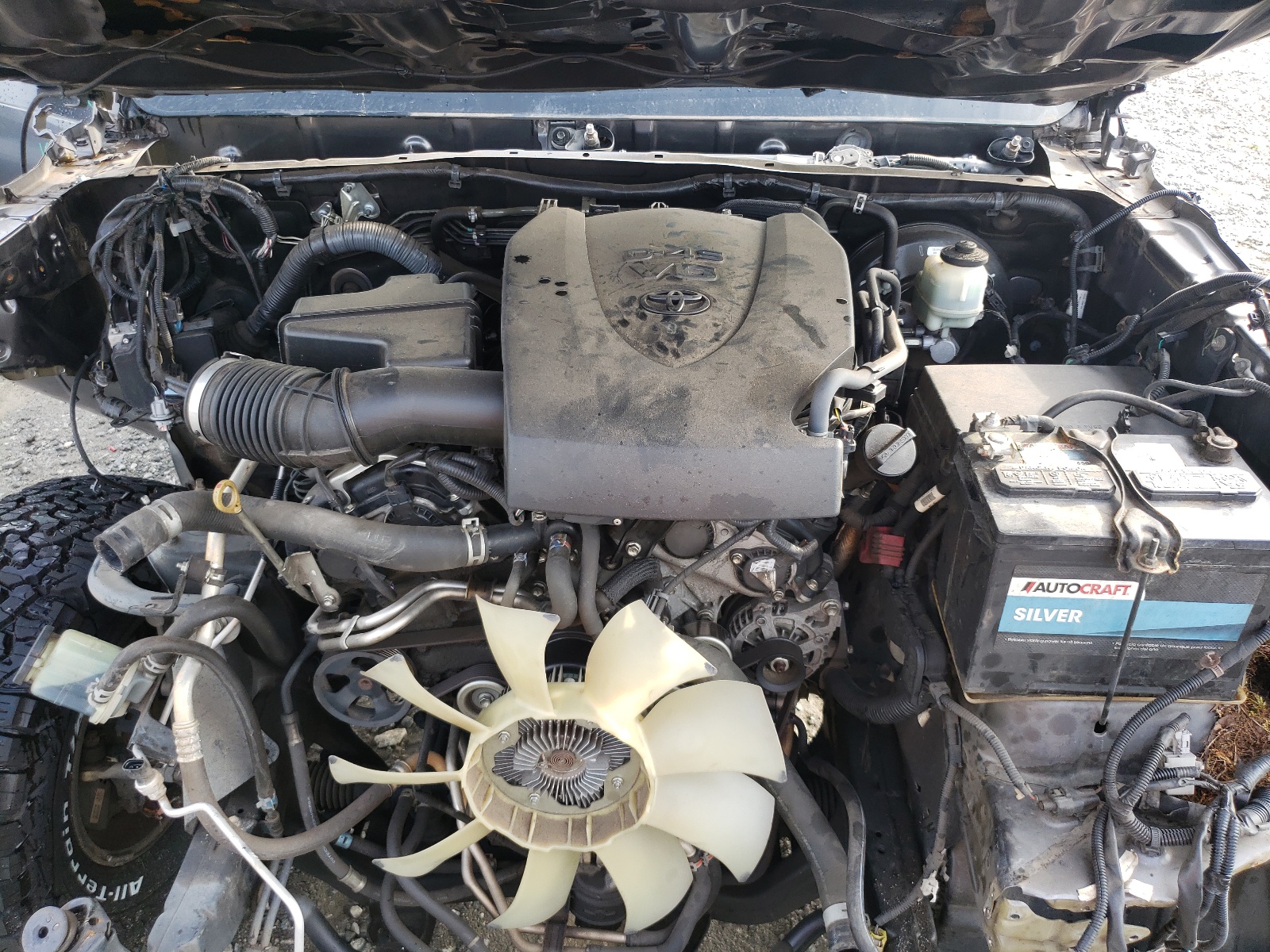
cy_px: 476
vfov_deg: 53.1
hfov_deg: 67.3
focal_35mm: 26
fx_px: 954
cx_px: 635
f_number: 1.5
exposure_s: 1/200
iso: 50
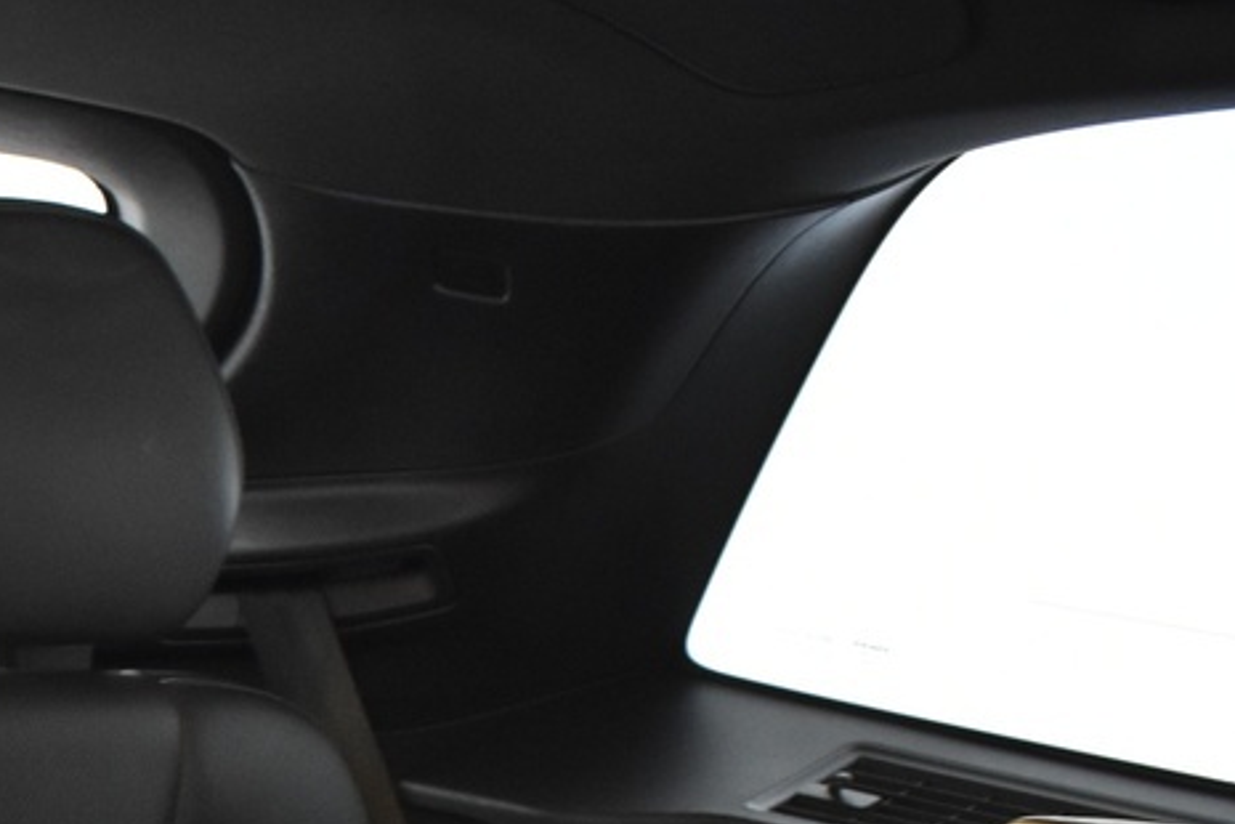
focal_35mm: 94
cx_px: -348
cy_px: 1425
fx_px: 3224
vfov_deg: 13.3
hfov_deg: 20.0
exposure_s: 1/2.5
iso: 1250
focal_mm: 18
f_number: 5.6
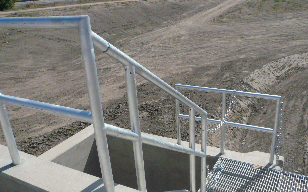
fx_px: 277
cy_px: 117
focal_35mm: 33
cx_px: 169
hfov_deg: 58.0
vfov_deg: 38.1
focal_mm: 4.6
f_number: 8
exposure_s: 1/500
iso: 200
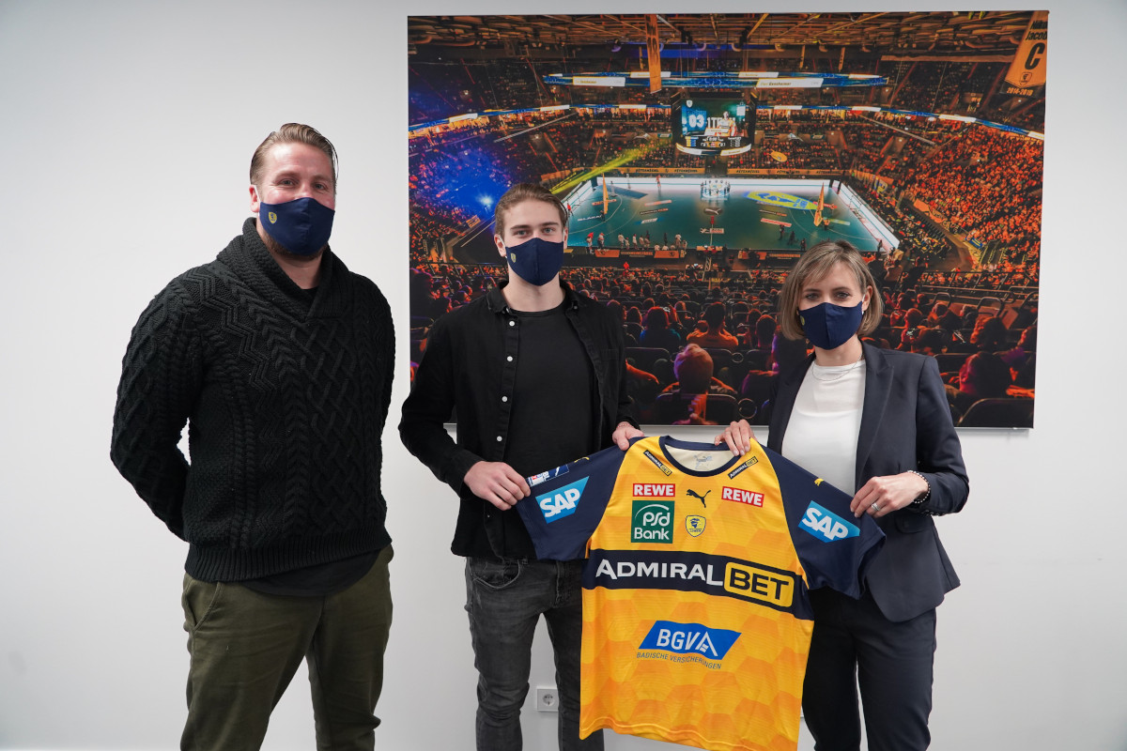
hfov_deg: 73.7
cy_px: 376
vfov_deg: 53.1
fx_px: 751
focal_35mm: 24
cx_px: 564
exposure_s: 1/160
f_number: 4
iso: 2500
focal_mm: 24
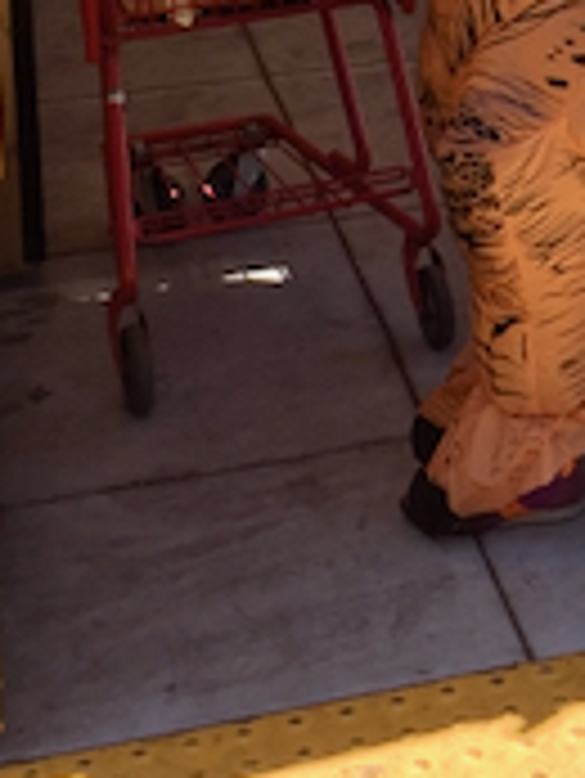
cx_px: 457
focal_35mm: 95
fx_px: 2138
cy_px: -367
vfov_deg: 18.4
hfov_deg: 15.5
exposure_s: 1/719
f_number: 2.2
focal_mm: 4.15
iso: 32
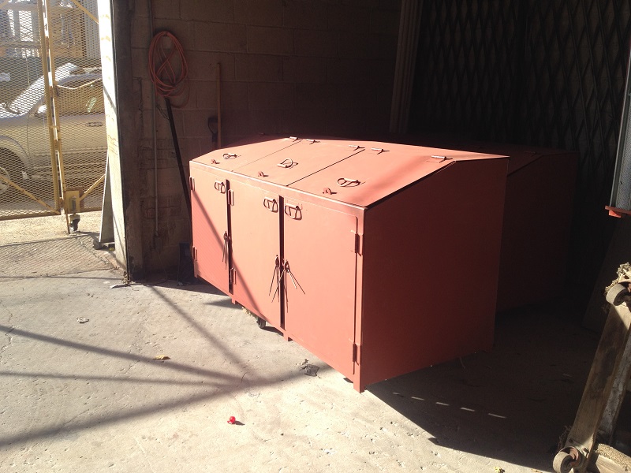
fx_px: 638
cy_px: 236
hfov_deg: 52.6
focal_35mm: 35
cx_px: 316
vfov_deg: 40.7
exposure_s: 1/438
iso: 50
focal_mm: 4.28
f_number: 2.4
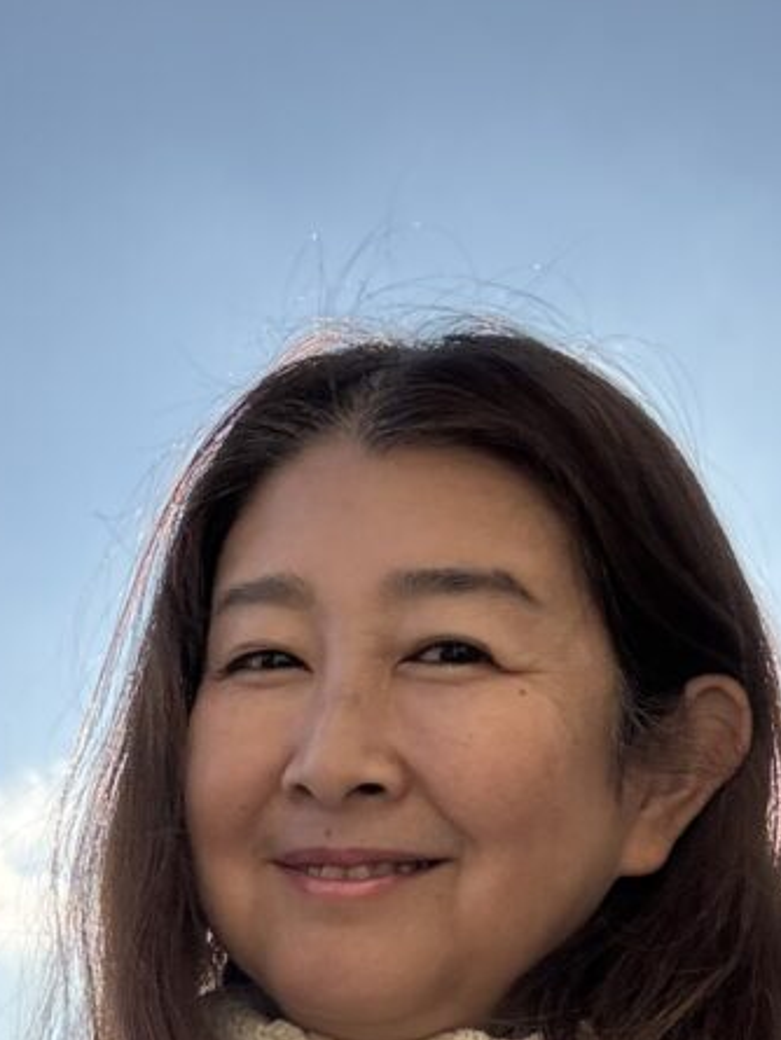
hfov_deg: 21.1
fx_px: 2075
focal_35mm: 69
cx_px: 154
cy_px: 1026
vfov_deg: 26.7
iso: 25
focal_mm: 2.69
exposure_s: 1/1739
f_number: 1.9
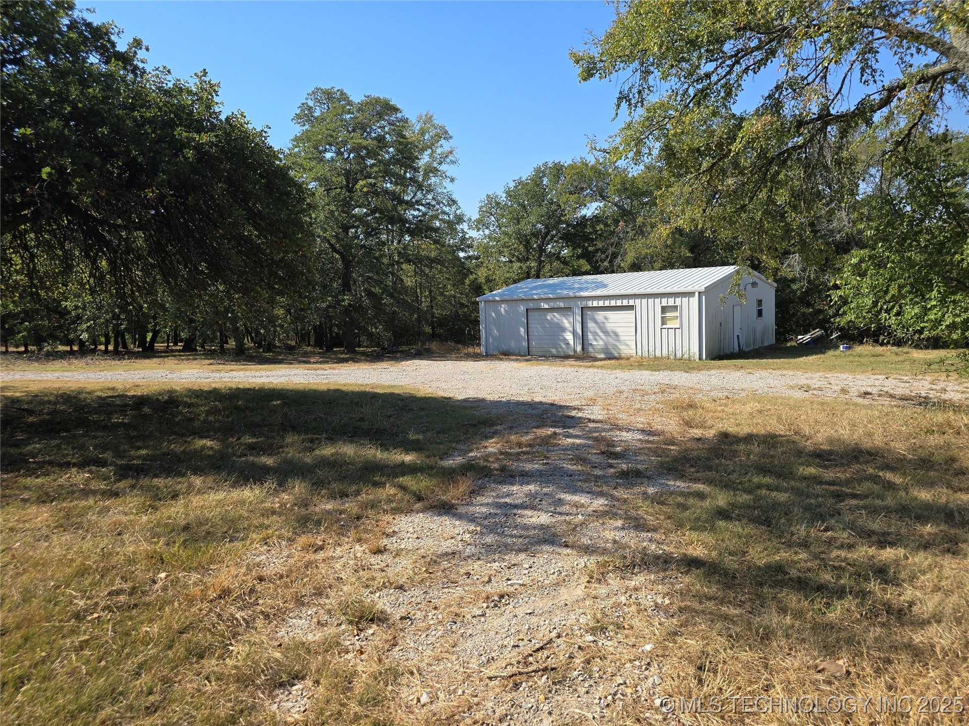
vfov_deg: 58.9
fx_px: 644
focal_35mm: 23
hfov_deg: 73.9
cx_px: 484
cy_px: 363
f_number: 1.7
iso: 12
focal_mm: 6.3
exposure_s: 1/594
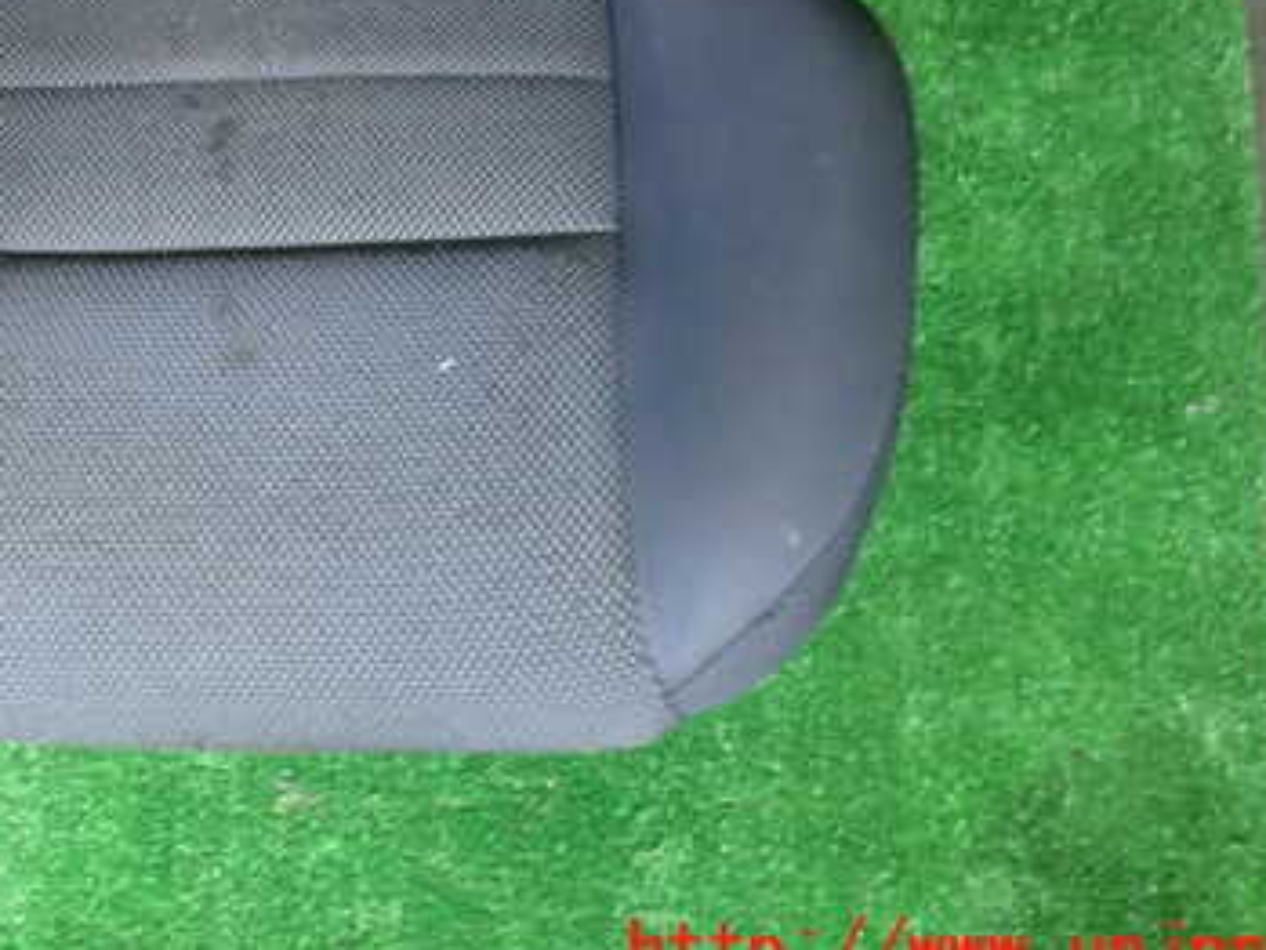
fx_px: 1573
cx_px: 359
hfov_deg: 42.8
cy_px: 185
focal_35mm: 43
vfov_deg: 32.7
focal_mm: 4.5
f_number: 2
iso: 320
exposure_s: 1/30
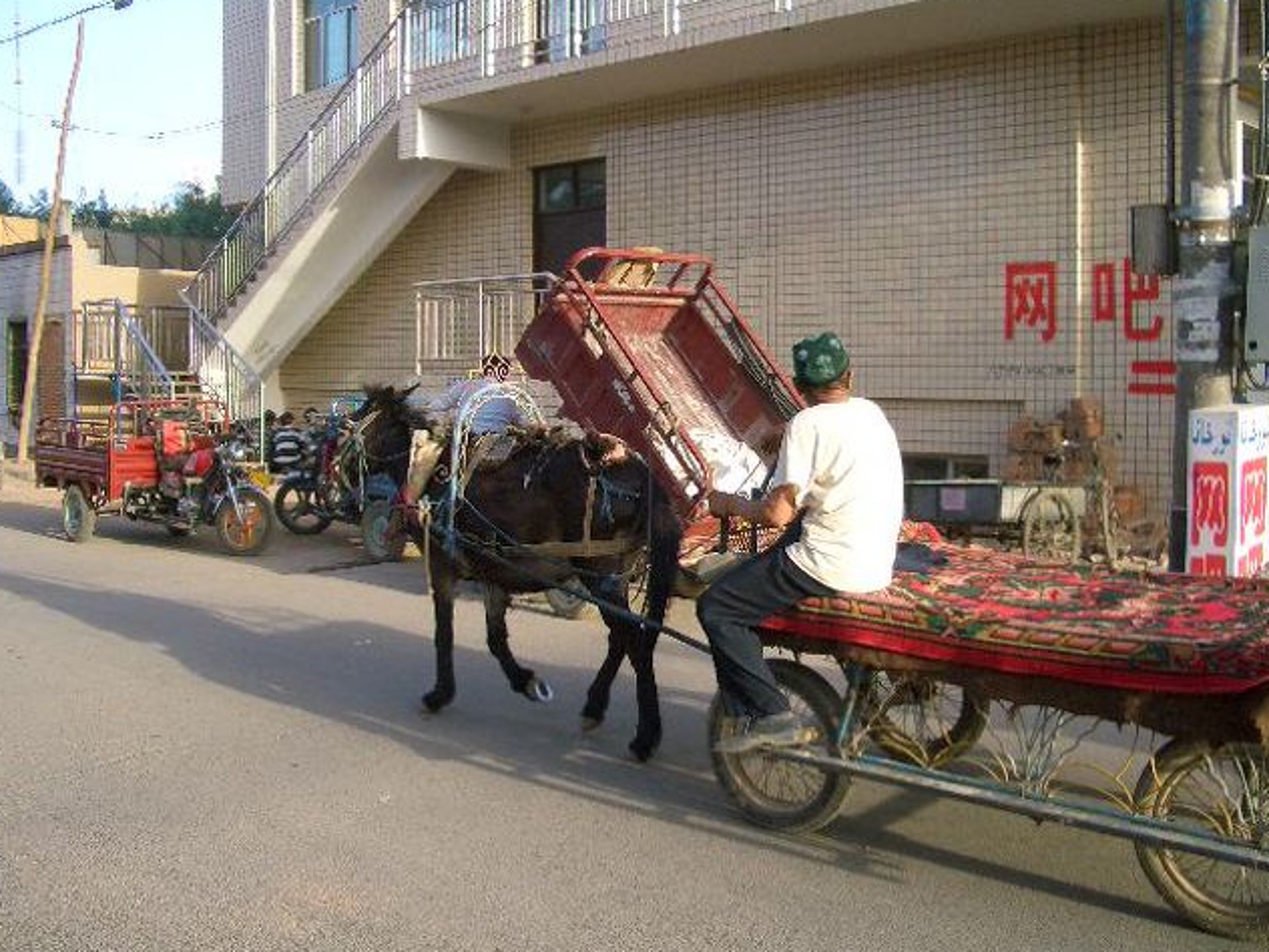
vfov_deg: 39.7
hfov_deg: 51.4
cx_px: 624
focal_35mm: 36
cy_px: 475
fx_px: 1320
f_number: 2.6
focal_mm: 5.8
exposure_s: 1/250
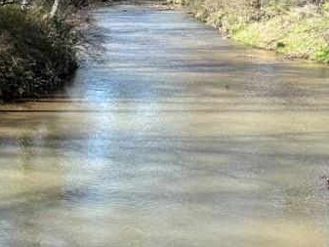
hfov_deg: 21.3
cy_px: 185
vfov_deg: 18.6
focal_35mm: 79
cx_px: -146
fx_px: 751
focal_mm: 5.96
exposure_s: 1/820
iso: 50
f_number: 1.6
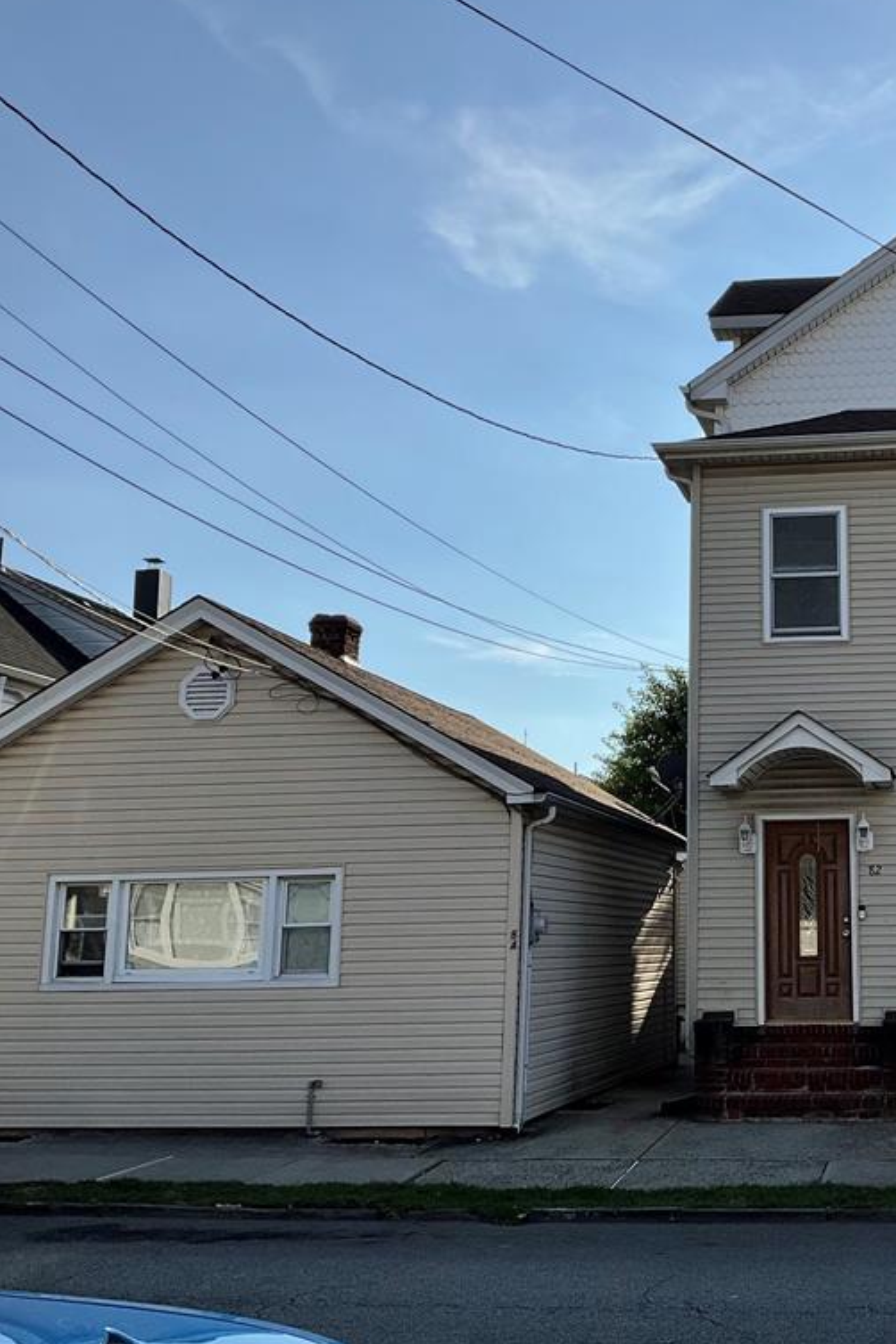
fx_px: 1531
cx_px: 826
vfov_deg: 47.4
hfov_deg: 31.0
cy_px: 662
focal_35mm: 41
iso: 25
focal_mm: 3
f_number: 1.8
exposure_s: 1/2959
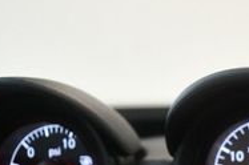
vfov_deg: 11.9
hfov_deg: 17.9
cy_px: 190
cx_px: 214
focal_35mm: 113
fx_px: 780
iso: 2000
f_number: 4
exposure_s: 1/125
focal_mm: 22
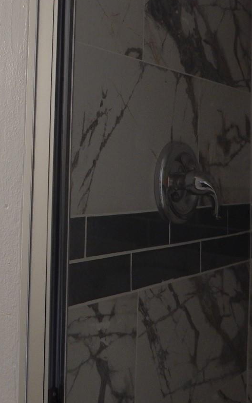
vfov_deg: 44.9
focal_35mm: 44
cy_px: 149
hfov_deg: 24.8
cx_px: -87
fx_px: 483
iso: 180
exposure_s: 1/30
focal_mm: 4
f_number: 3
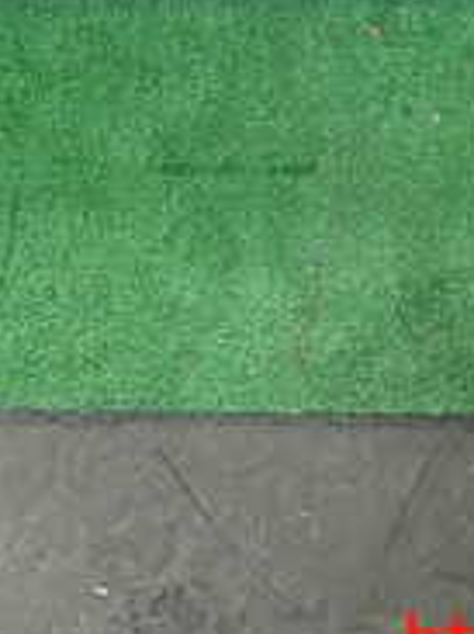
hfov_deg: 17.9
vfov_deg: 22.3
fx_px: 1499
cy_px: -90
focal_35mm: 82
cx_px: 149
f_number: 2
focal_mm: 4.5
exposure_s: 1/40
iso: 200
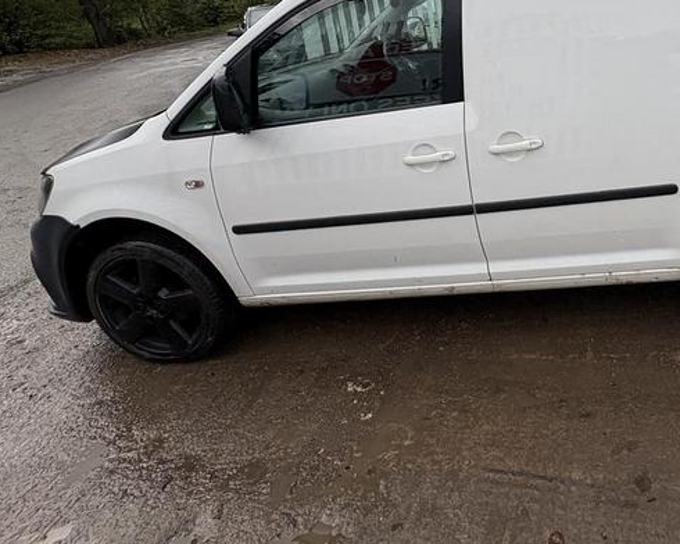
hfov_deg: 61.6
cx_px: 558
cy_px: 85
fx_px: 503
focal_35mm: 25
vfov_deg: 51.9
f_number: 2.2
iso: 40
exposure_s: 1/1078
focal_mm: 2.22
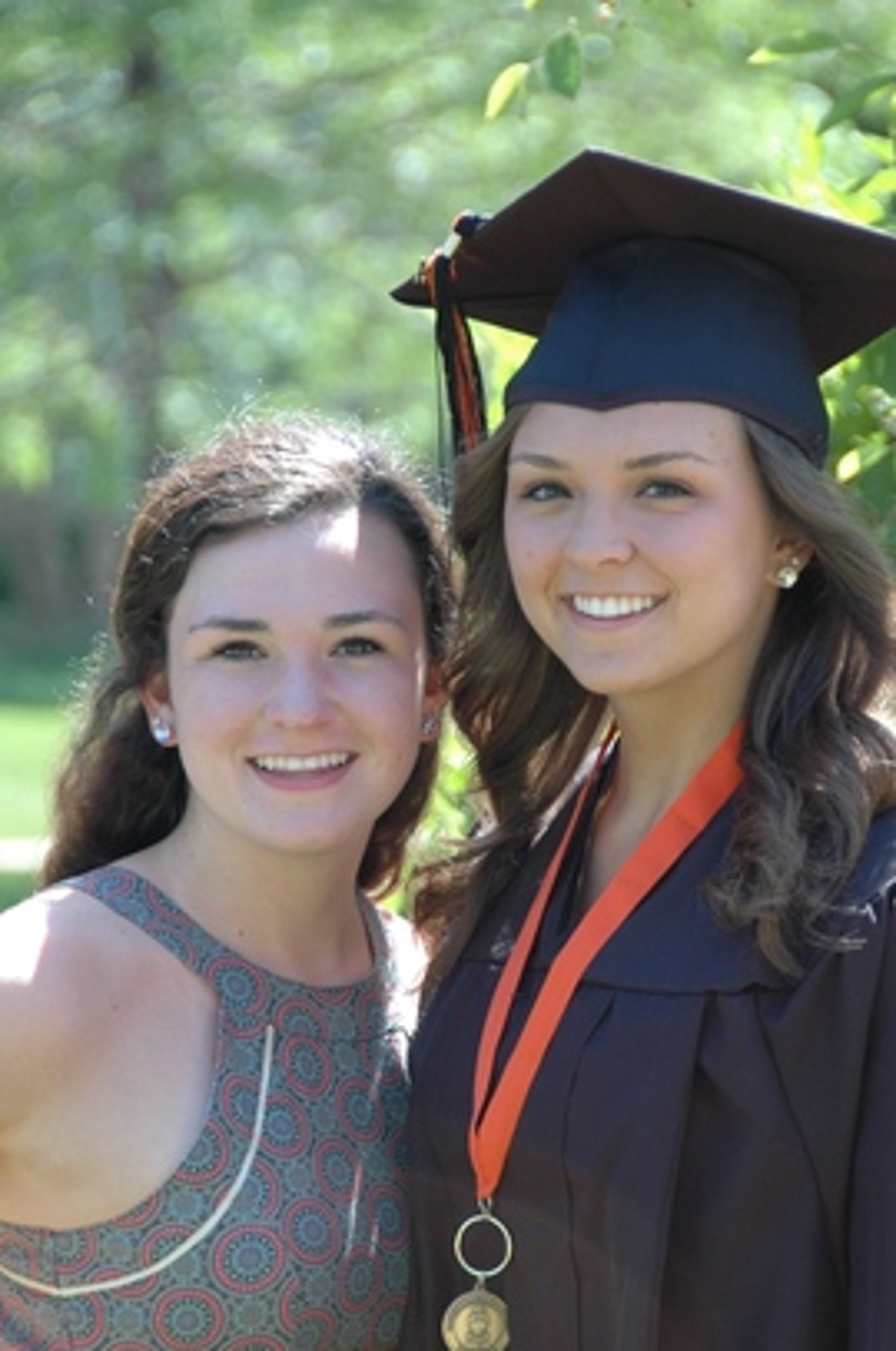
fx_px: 8615
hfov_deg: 6.0
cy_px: 780
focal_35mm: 230
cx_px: 499
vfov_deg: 9.0
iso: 400
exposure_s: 1/250
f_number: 5.6
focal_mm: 130
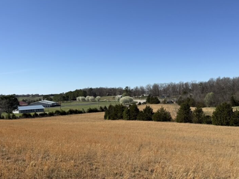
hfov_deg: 51.6
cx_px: 160
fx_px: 242
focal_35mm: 35
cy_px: 123
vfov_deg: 40.1
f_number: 1.78
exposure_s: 1/5714
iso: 80
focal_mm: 6.76
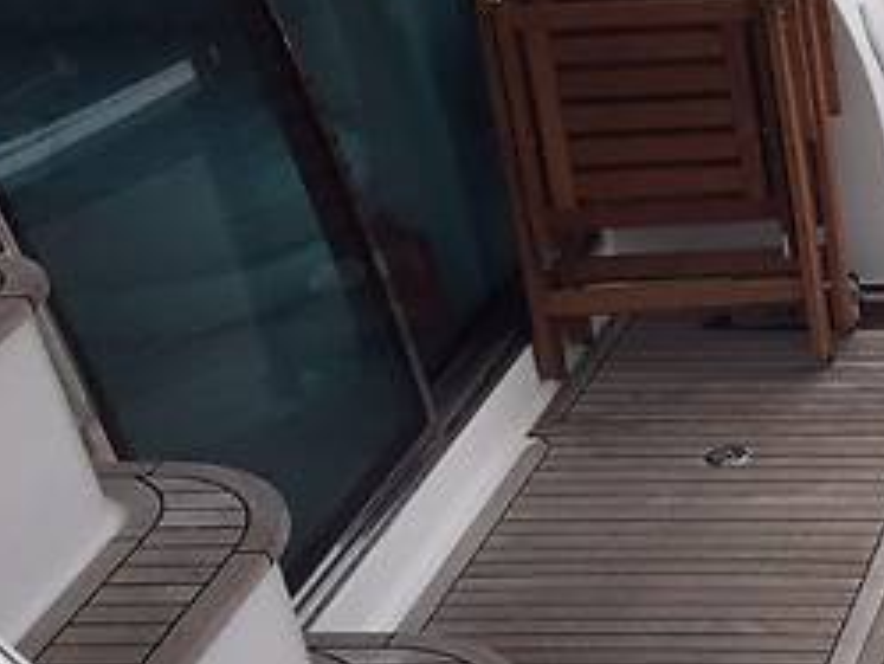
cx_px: 1385
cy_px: 682
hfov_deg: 18.3
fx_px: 2376
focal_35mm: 93
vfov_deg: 15.6
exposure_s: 1/1236
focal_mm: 4.2
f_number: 2.2
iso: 32
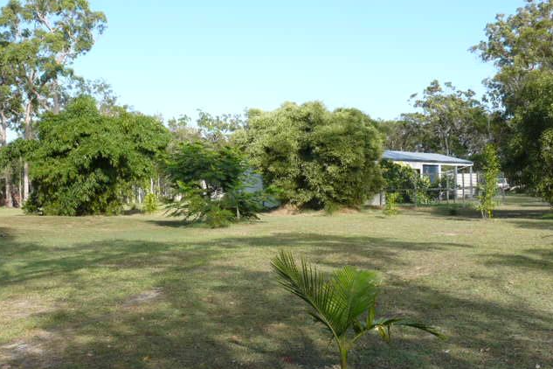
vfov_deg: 32.6
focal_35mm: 41
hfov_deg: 47.4
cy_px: 196
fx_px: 630
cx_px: 277
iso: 100
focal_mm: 6
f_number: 5
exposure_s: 1/200
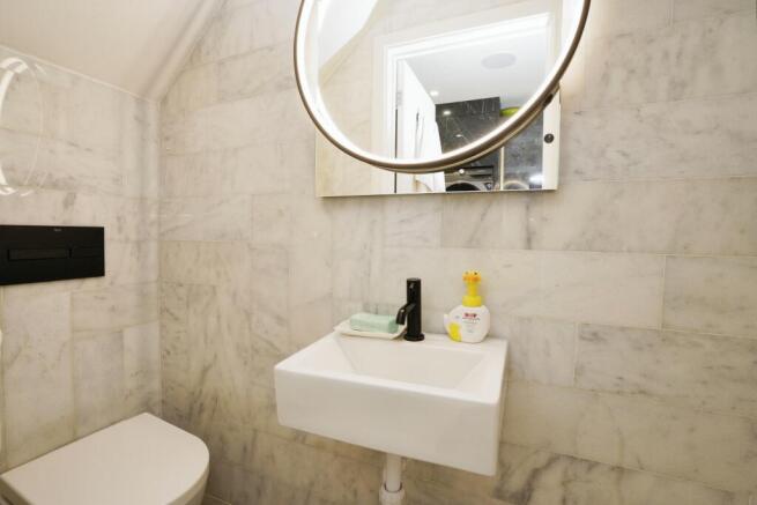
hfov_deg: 96.7
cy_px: 252
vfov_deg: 73.8
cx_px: 378
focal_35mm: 16
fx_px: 336
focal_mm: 16
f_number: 9
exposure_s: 1/50
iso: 1600
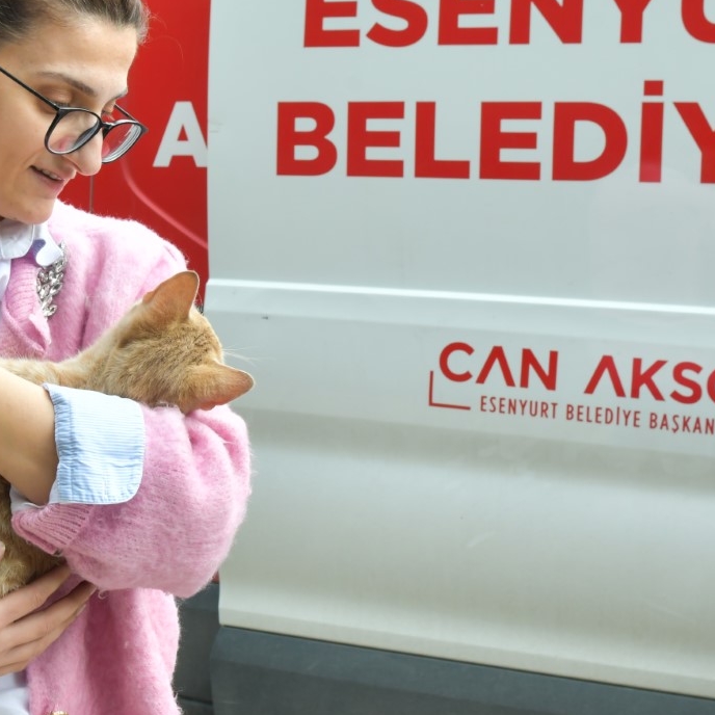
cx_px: 279
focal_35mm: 64
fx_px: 1496
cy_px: 308
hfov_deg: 26.8
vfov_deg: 26.9
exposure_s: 1/250
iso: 400
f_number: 10
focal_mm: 32
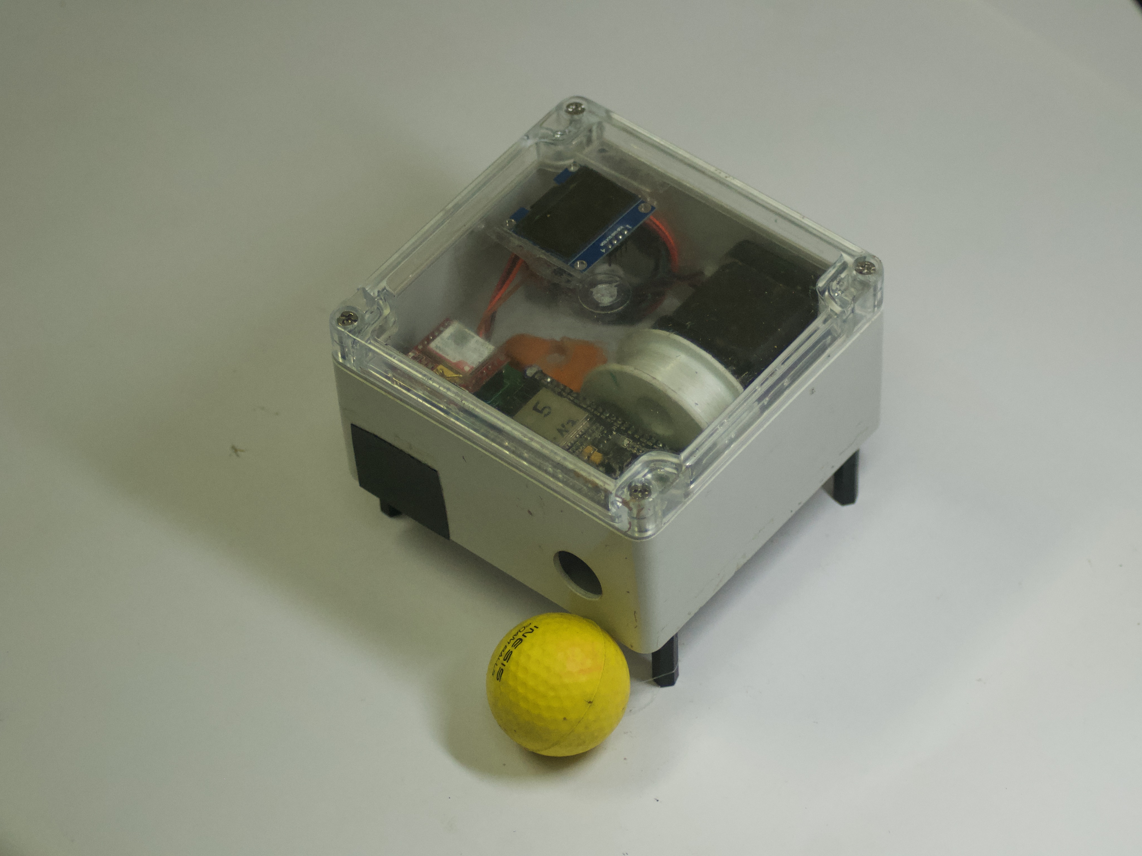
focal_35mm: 114
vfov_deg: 13.0
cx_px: 639
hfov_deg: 17.3
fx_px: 3761
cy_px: 429
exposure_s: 1/400
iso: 1600
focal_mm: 70
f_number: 4
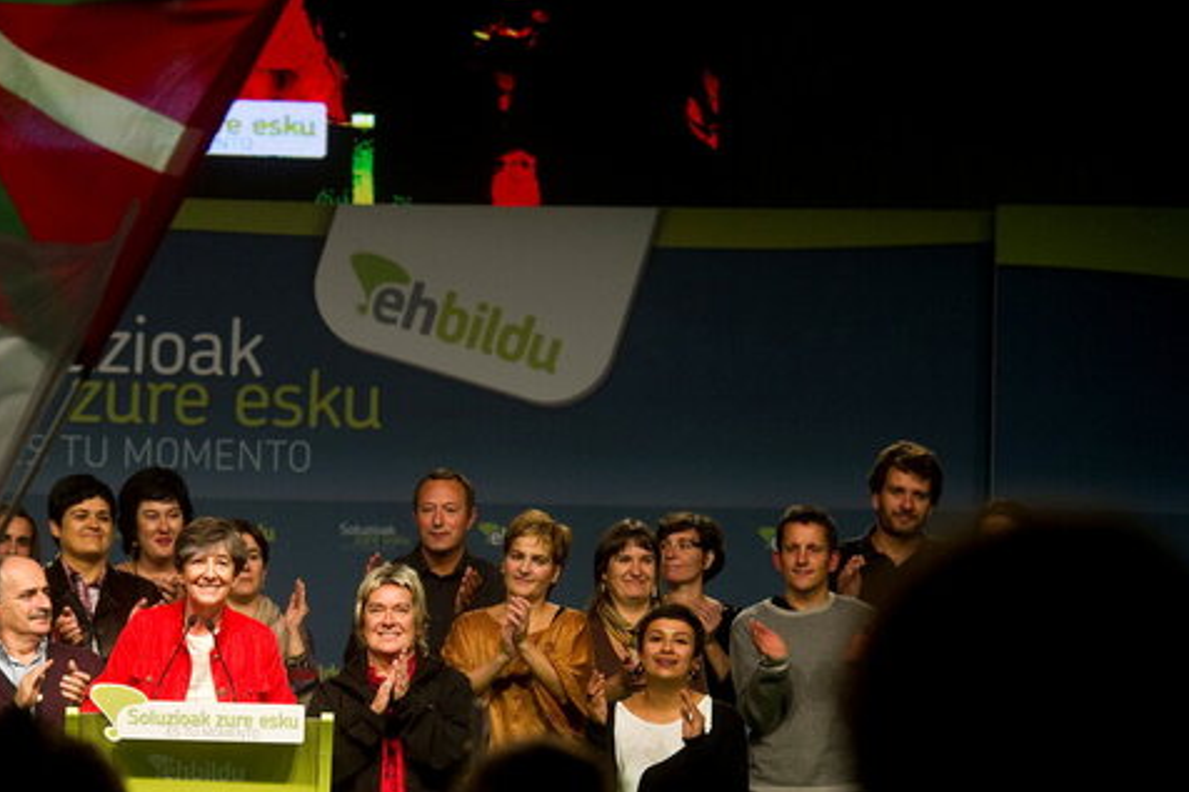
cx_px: 360
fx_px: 6801
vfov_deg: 6.7
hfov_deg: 10.0
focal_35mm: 206
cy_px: 600
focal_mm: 135
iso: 1600
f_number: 4
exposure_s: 1/500
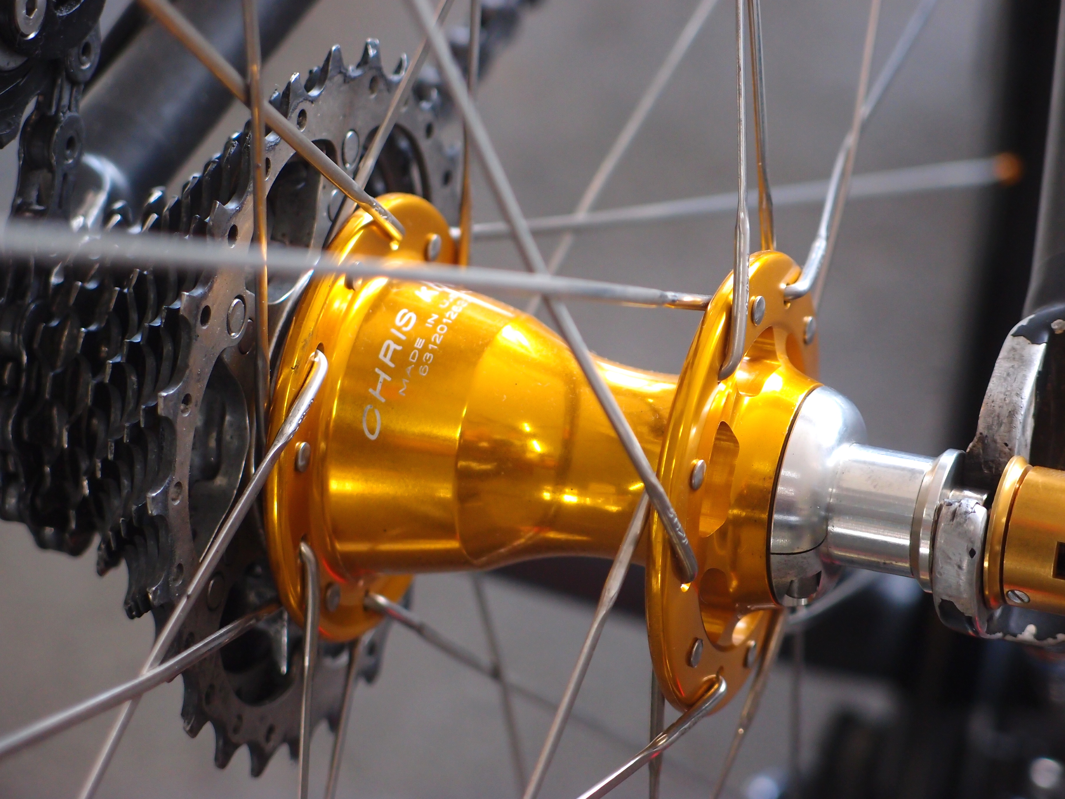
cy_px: 400
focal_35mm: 112
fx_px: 3446
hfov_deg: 17.6
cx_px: 532
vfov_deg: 13.2
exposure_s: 1/80
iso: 200
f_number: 2.5
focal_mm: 24
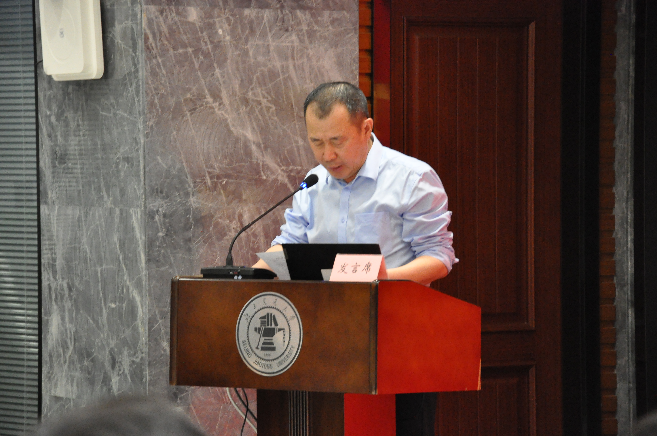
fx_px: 2871
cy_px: 218
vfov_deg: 8.7
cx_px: 328
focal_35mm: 158
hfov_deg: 13.1
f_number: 5.6
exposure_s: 1/100
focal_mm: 105
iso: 3200
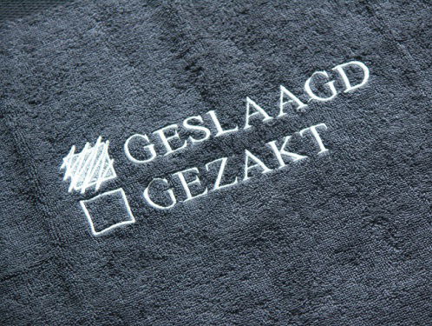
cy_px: 163
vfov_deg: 8.5
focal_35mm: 176
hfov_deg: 11.2
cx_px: 216
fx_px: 2200
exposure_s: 1/25
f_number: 3.5
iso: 200
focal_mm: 45.5
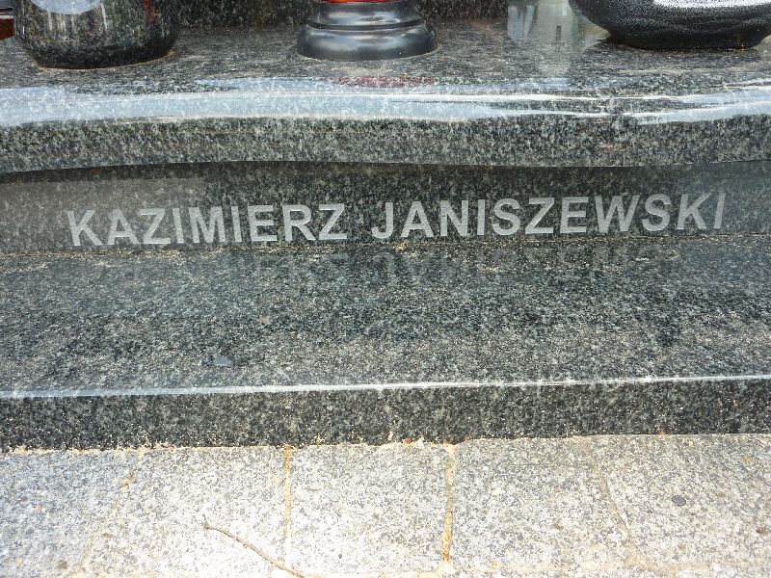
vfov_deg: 44.2
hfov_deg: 56.8
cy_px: 289
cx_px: 386
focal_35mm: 32
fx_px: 713
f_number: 3.5
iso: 80
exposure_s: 1/125
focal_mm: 5.3
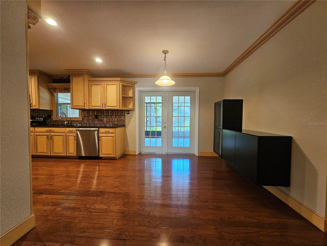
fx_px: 123
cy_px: 123
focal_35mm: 13
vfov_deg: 89.9
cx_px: 164
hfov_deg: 106.2
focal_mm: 2.2
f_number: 2.2
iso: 400
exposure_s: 1/60
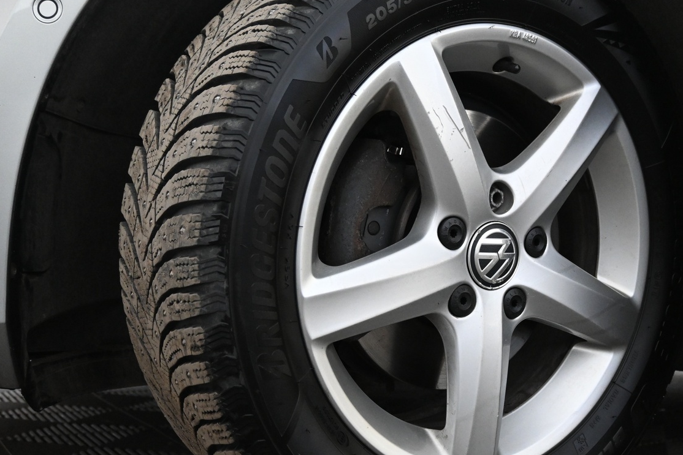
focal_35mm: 48
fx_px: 911
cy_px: 246
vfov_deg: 28.1
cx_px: 430
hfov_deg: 40.8
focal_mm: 22
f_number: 4
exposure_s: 1/40
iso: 2500
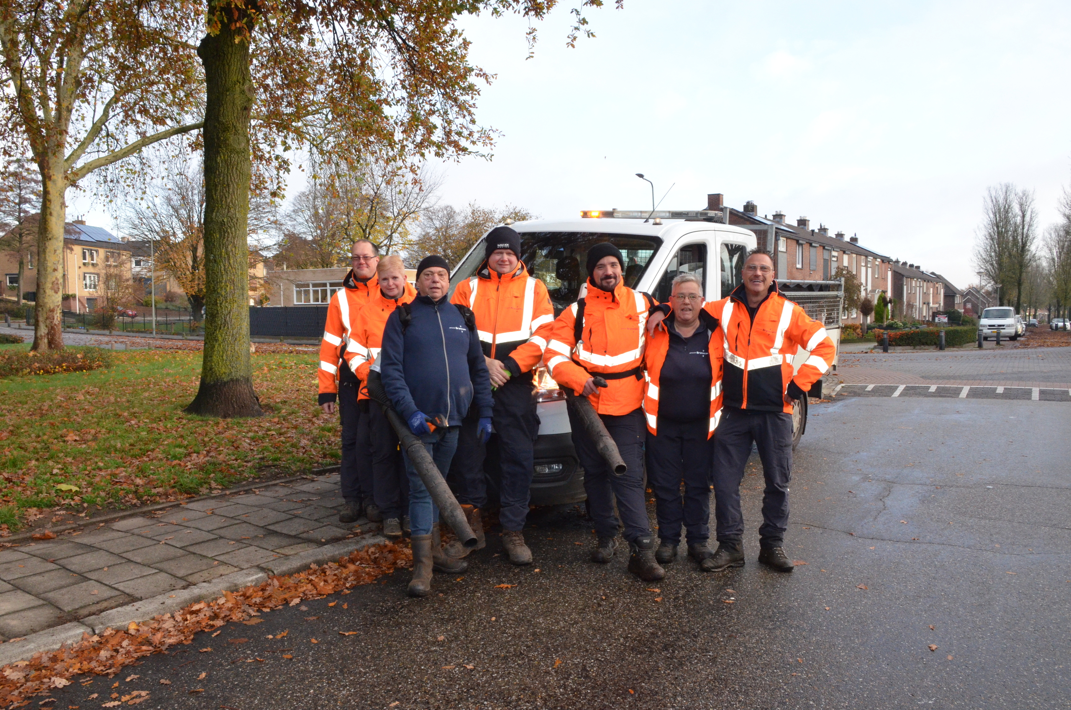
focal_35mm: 27
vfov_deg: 47.7
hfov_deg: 67.5
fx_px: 802
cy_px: 355
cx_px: 536
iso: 2000
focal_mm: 18
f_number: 13
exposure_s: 1/250
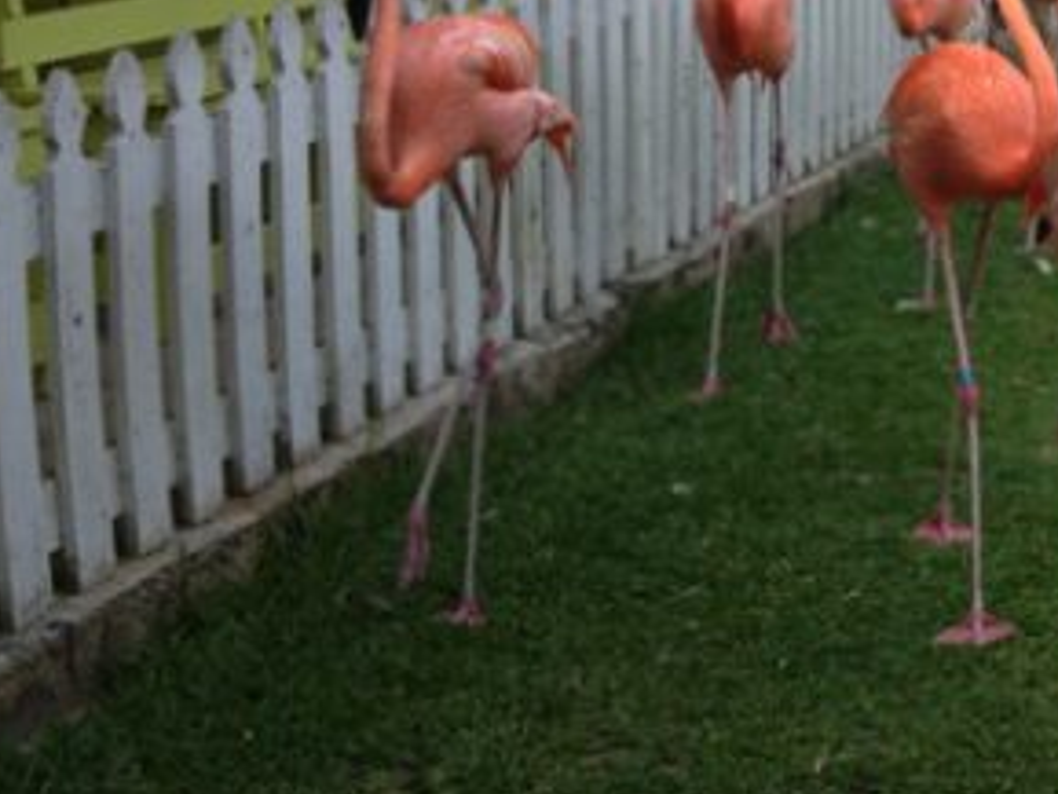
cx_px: 1230
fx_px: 2844
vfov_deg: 15.6
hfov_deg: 19.9
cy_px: -4
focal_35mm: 93
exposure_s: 1/746
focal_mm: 4.28
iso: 80
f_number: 2.4
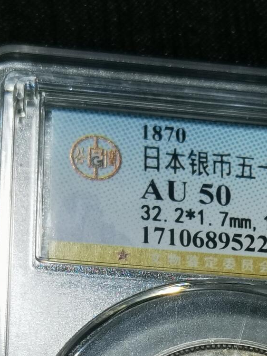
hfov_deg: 9.2
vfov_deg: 12.0
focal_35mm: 161
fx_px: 1655
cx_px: 224
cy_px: 413
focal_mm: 6.67
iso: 64
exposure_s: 1/100
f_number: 1.9
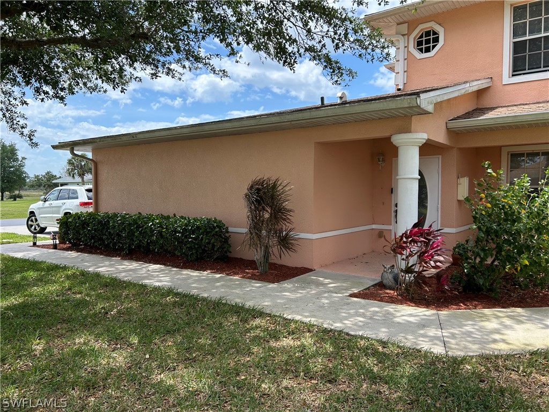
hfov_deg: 67.3
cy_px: 206
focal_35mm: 26
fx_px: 412
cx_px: 274
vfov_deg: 53.1
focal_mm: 5.7
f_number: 1.5
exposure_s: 1/1669
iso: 50
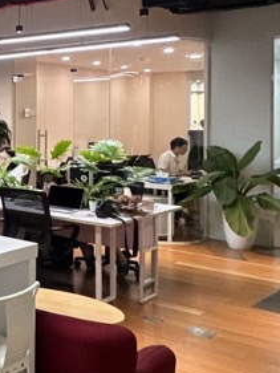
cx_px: -240
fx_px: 550
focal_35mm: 51
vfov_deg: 36.9
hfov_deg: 19.8
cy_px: 114
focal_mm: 2.22
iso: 200
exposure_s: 1/99
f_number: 2.2
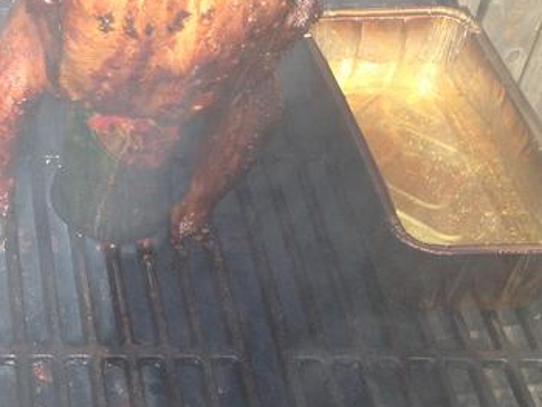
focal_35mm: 90
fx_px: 1410
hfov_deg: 20.5
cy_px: 129
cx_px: -87
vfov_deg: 16.4
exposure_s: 1/635
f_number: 2.4
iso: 50
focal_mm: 4.28
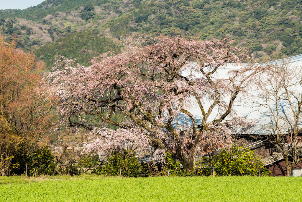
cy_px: 101
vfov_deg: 10.2
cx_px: 151
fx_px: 1133
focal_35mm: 135
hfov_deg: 15.2
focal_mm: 135
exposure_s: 1/640
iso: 100
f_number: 5.6
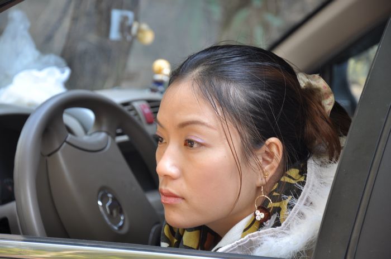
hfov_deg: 13.1
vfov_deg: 8.7
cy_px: 130
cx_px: 196
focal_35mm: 158
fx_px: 1707
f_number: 5.6
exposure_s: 1/25
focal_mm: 105
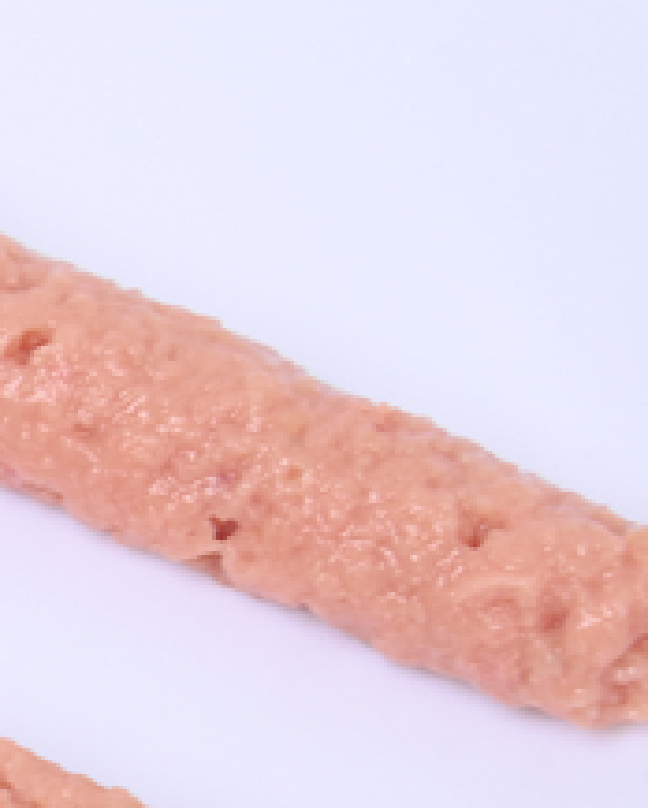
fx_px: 12401
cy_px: 761
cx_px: -1195
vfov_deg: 3.7
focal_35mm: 518
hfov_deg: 2.9
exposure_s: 1/125
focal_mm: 120
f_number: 11
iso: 160
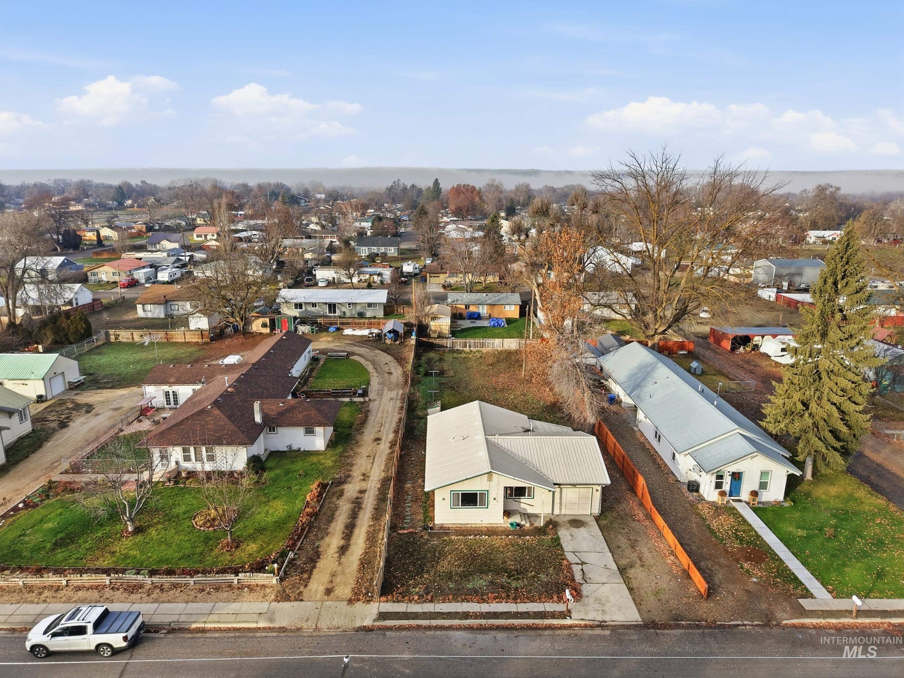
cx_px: 452
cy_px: 339
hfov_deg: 71.6
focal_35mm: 24
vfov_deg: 56.8
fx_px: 627
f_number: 1.8
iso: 160
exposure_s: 1/2000
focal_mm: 8.7
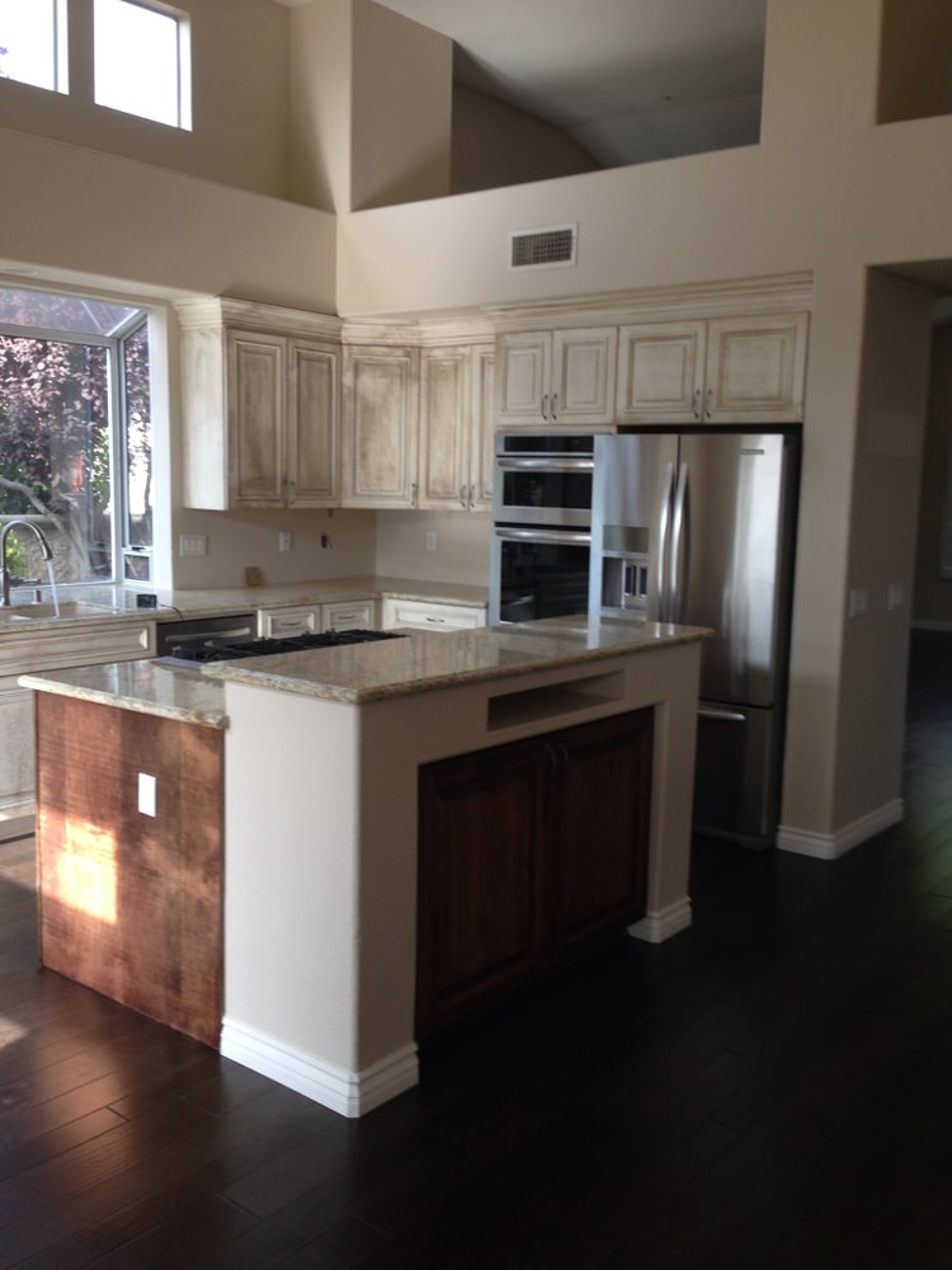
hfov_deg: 42.9
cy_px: 635
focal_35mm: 33
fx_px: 1210
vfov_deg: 55.4
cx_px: 476
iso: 50
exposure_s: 1/40
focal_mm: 4.13
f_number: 2.4
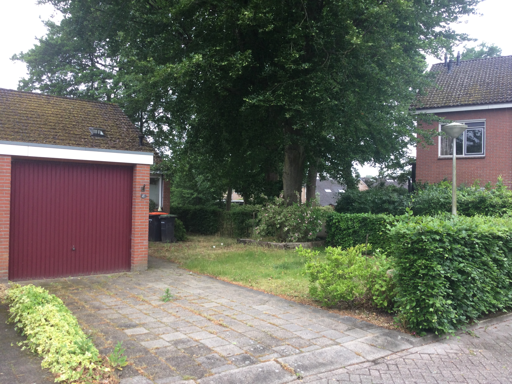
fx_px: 459
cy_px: 192
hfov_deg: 58.4
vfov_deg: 45.4
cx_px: 256
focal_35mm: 31
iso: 32
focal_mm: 3.3
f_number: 2.4
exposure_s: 1/100
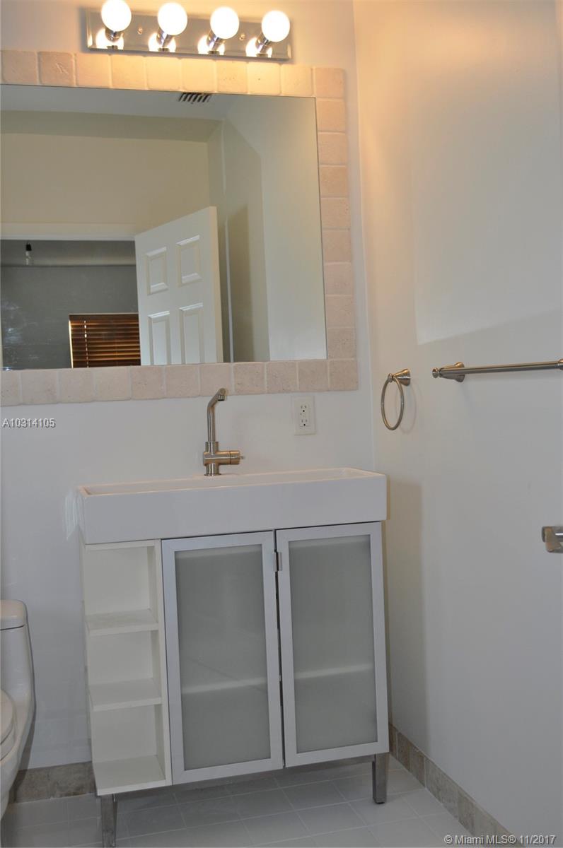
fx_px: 918
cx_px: 282
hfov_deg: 34.1
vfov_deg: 49.6
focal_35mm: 39
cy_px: 424
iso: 400
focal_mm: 26
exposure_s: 1/80
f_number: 4.5
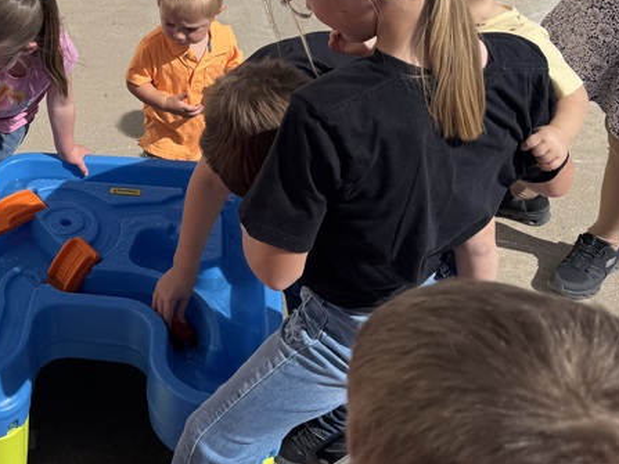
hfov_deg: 32.3
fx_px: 983
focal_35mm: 55
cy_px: 68
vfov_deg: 25.9
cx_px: 7
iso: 80
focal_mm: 6.76
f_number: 1.78
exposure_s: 1/12346
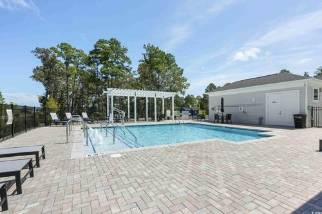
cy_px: 107
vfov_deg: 73.7
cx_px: 161
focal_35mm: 16
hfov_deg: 96.8
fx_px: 143
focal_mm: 16
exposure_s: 1/500
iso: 400
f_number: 11
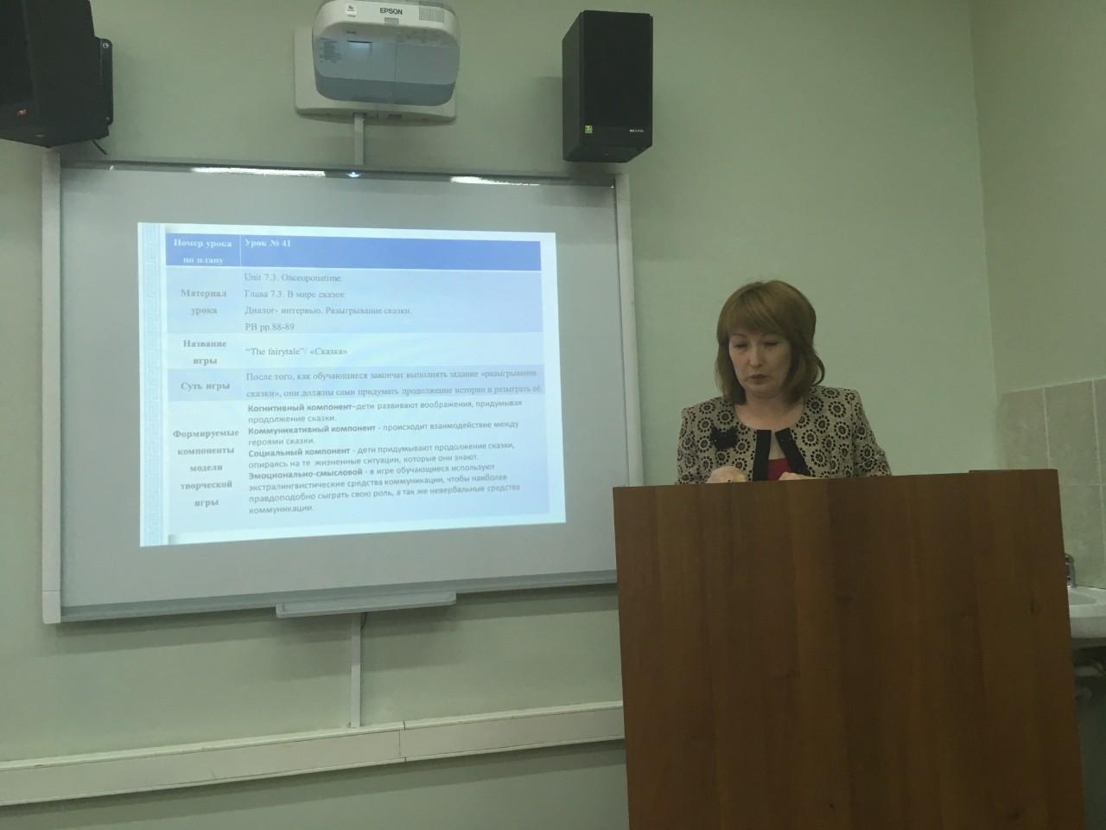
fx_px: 927
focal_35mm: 29
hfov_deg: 61.7
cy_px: 415
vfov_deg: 48.2
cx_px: 553
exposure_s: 1/33
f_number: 2.2
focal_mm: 4.15
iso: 32
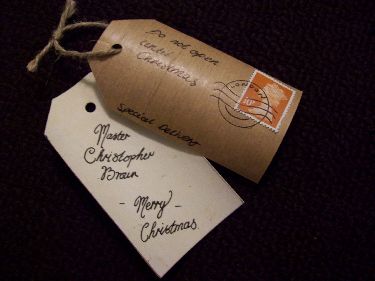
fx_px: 390
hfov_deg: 51.4
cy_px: 140
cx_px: 188
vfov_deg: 39.6
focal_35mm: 36
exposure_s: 1/8
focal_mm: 6
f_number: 2.7
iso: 200
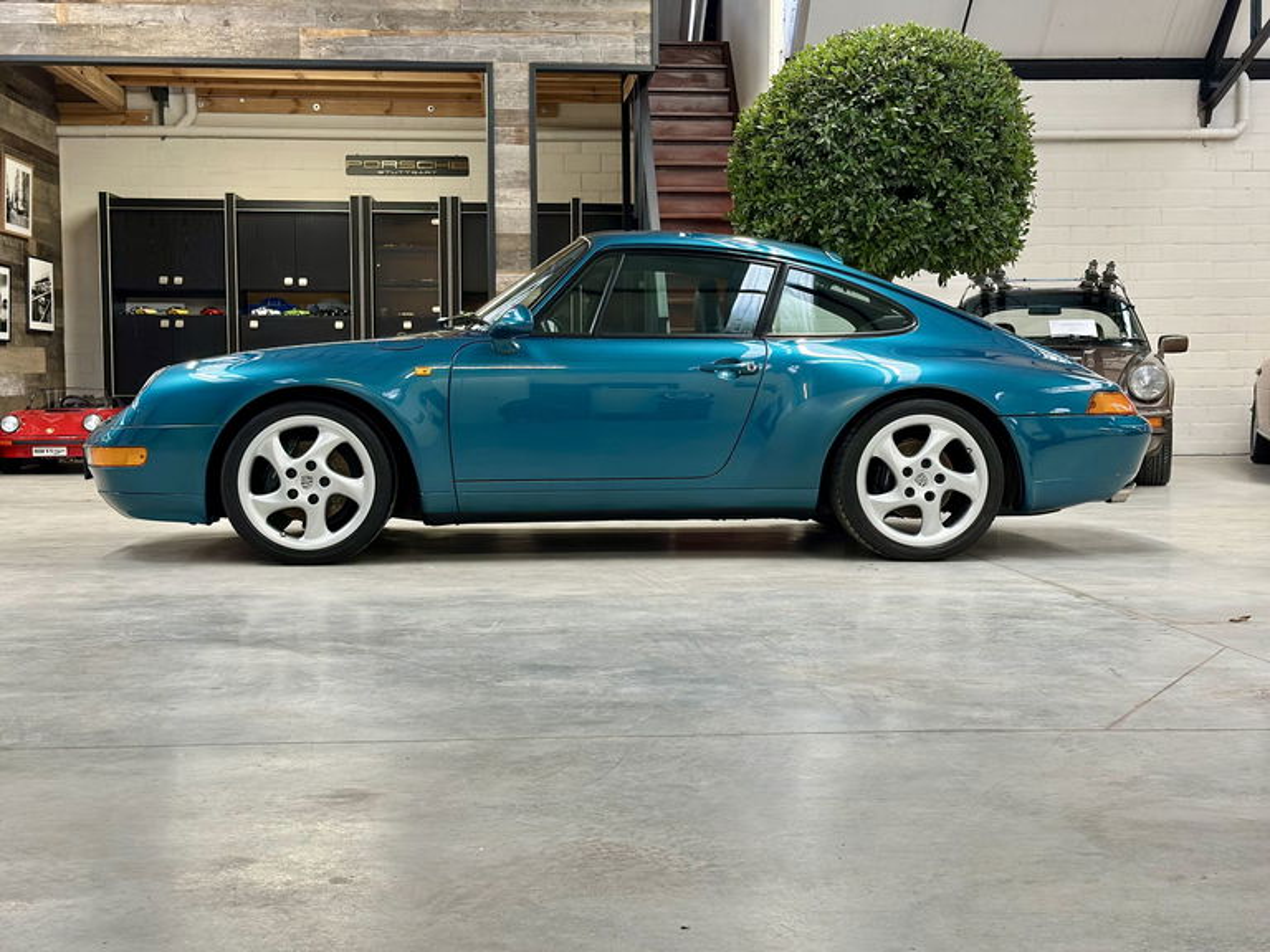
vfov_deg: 30.3
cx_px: 635
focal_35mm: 48
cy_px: 476
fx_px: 1761
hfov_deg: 39.7
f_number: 1.78
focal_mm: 6.86
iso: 200
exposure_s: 1/100
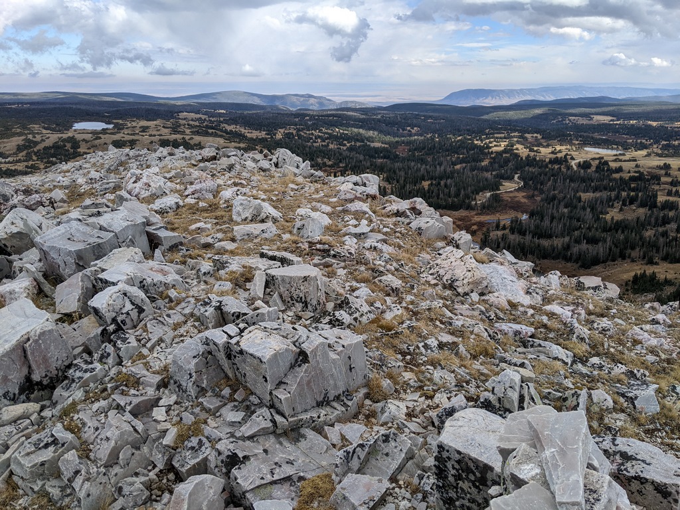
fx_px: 530
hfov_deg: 65.3
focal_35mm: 27
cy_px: 255
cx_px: 340
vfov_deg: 51.4
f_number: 1.8
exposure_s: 1/2611
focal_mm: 4.44
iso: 57
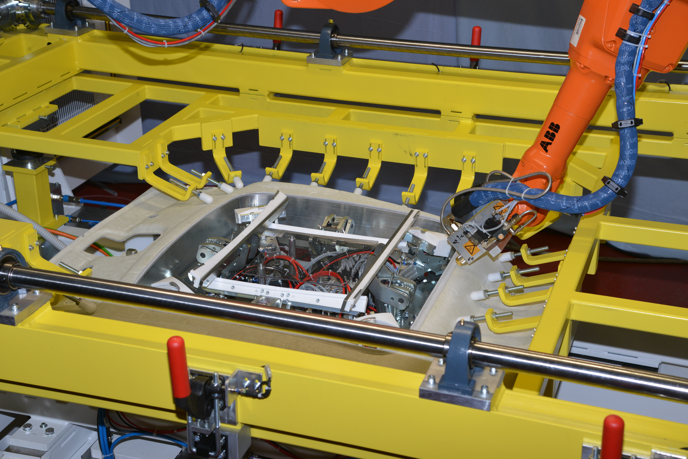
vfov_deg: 21.9
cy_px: 230
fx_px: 1185
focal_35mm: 62
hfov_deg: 32.4
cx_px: 344
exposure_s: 1/60
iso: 800
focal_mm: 62
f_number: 8
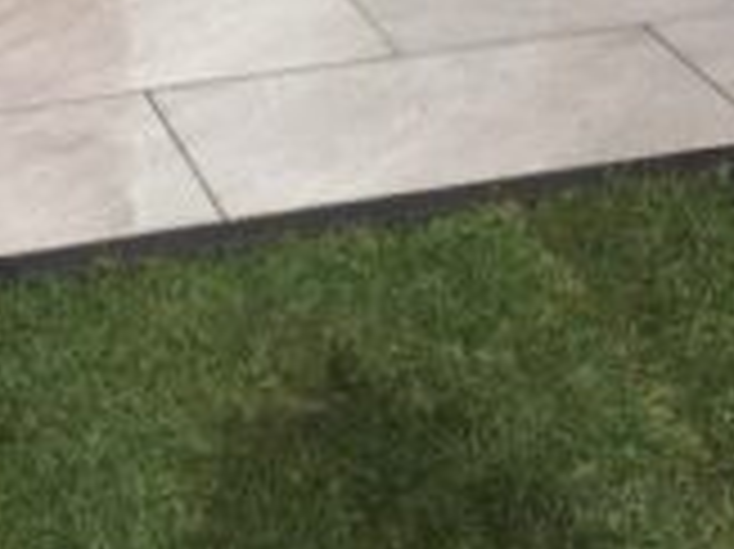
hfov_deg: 17.3
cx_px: 284
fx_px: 2415
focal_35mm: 114
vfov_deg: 11.8
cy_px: -477
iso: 25
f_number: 2.2
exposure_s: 1/1115
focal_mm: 4.15
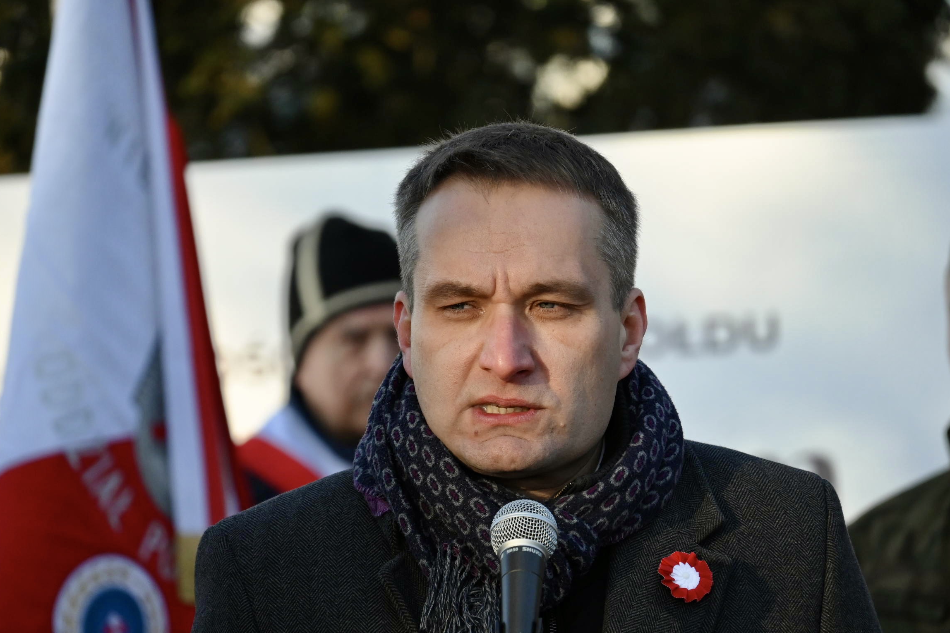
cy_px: 364
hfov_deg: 5.4
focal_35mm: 382
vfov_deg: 3.6
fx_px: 10078
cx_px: 491
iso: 800
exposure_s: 1/1000
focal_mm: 210
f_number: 6
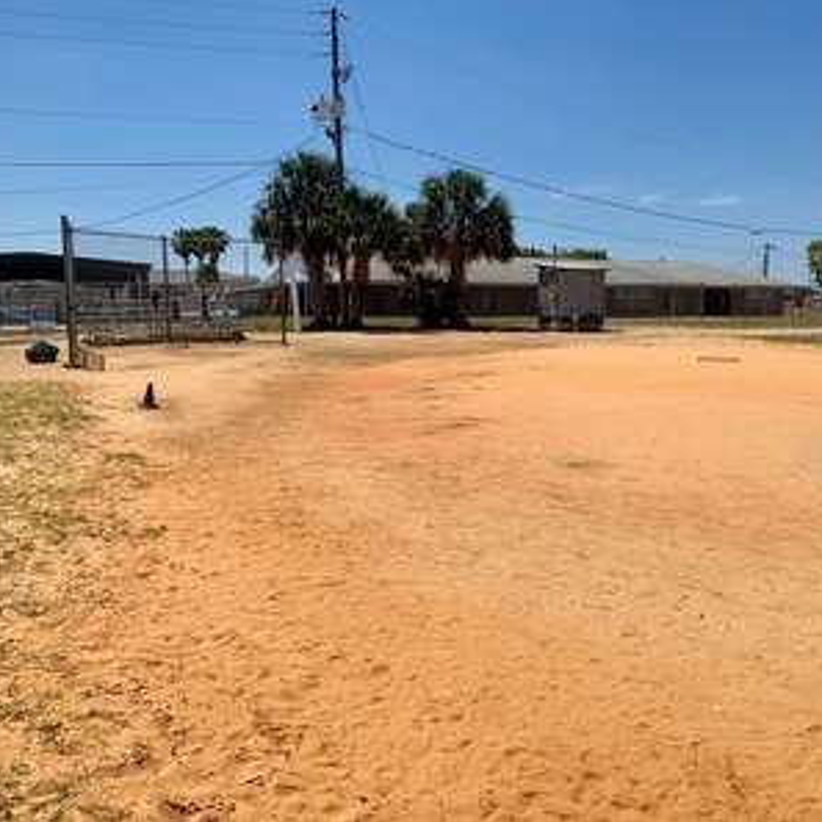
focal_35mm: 31
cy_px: 410
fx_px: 833
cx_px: 479
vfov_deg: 52.5
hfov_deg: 52.3
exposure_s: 1/4274
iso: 25
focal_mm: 4.25
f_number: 1.8
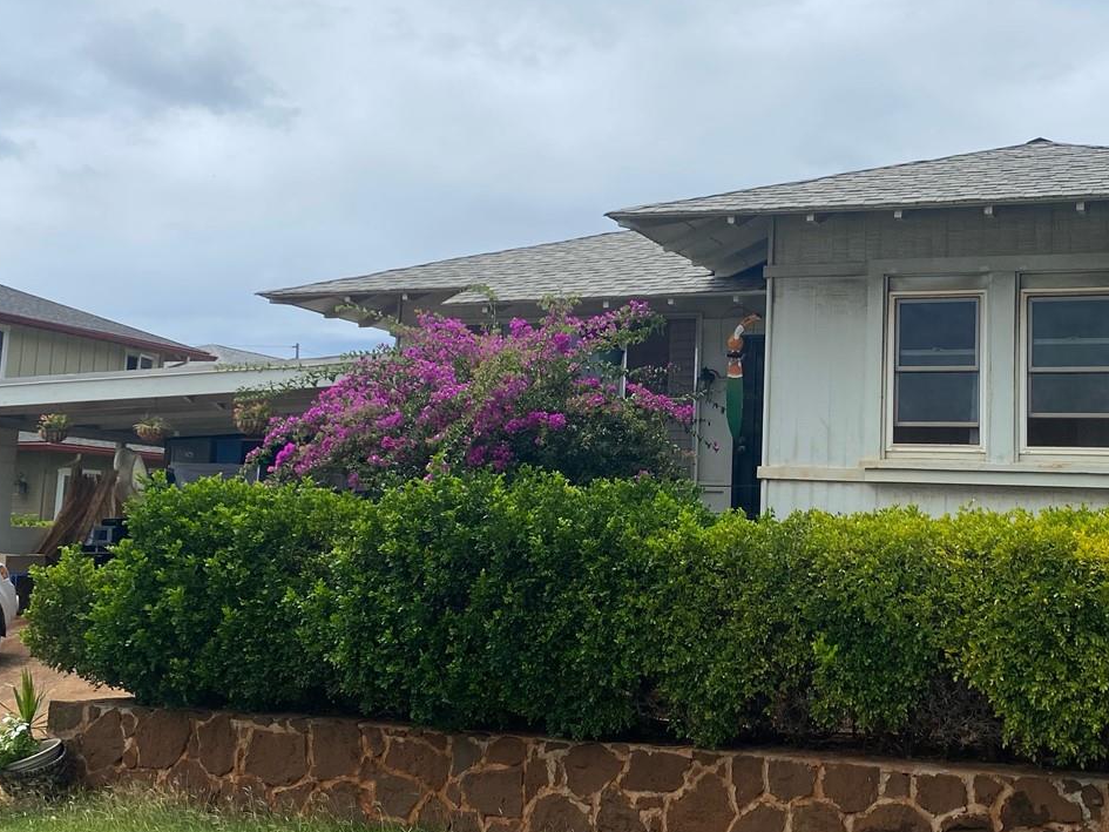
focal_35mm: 44
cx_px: 771
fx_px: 1410
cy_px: 371
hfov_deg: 42.2
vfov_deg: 32.9
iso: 32
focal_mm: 4.25
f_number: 1.8
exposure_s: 1/6061
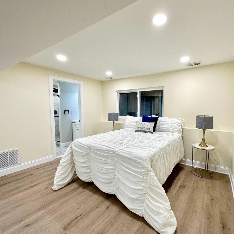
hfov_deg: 83.4
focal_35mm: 17
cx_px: 134
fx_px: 130
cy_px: 118
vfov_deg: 84.0
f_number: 2.2
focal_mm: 2.22
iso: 125
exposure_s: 1/120
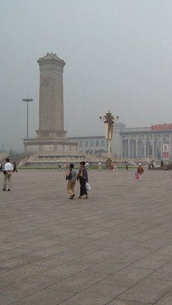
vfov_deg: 38.5
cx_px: 113
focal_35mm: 54
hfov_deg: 22.2
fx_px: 438
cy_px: 152
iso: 63
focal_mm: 6.2
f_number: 2.9
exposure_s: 1/45
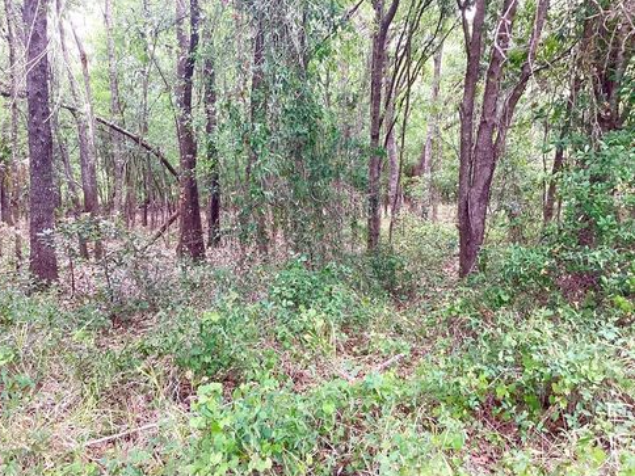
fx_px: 587
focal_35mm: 32
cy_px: 243
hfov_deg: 56.8
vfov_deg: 44.2
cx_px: 308
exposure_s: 1/50
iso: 64
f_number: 2.4
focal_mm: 3.3
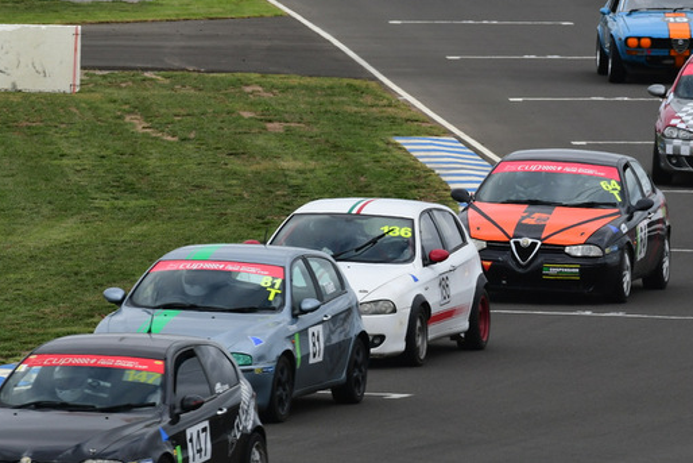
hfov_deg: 2.3
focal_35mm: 887
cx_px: 433
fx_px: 17079
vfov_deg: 1.6
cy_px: 167
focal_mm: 380
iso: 320
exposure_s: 1/640
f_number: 10
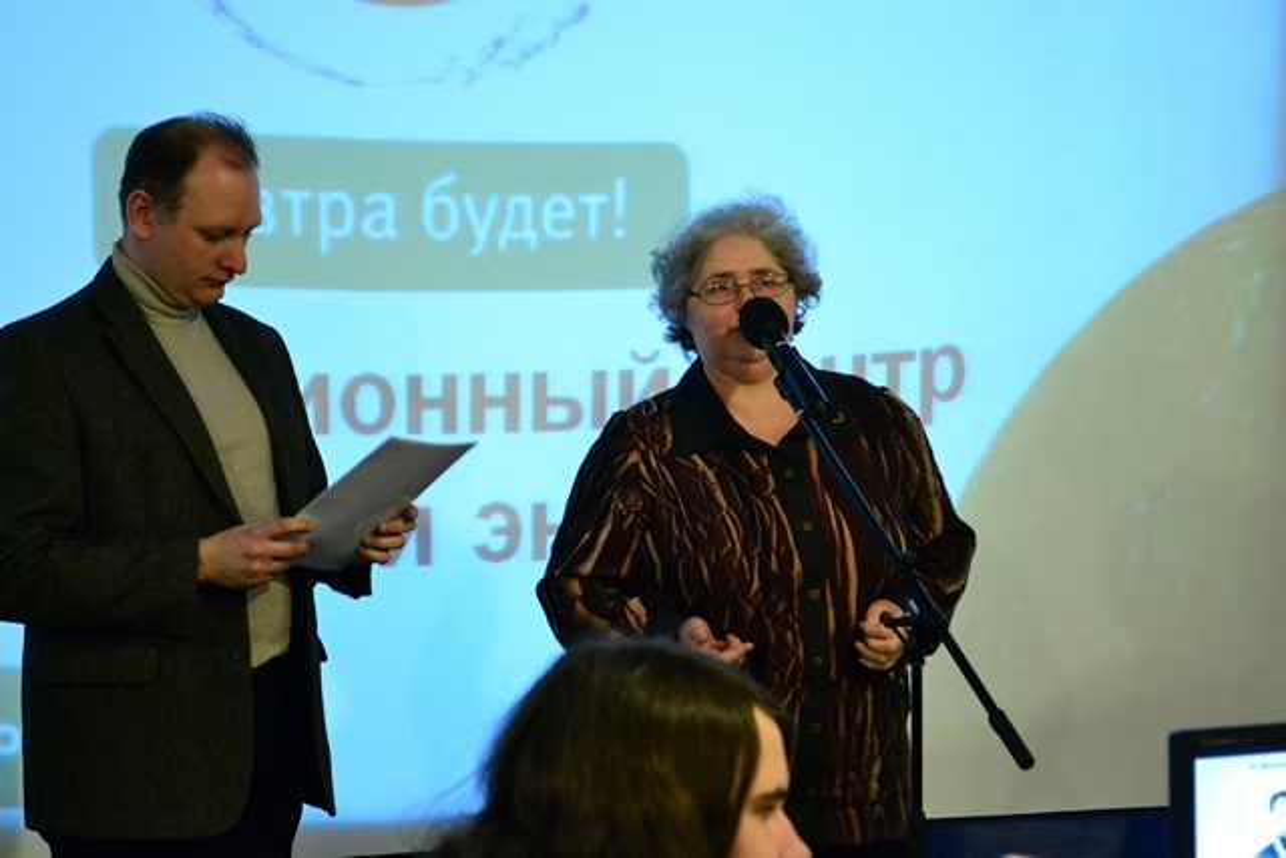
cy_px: 429
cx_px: 643
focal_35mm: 82
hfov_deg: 24.6
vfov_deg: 16.6
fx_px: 2948
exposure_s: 1/20
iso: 3200
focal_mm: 55
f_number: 5.6
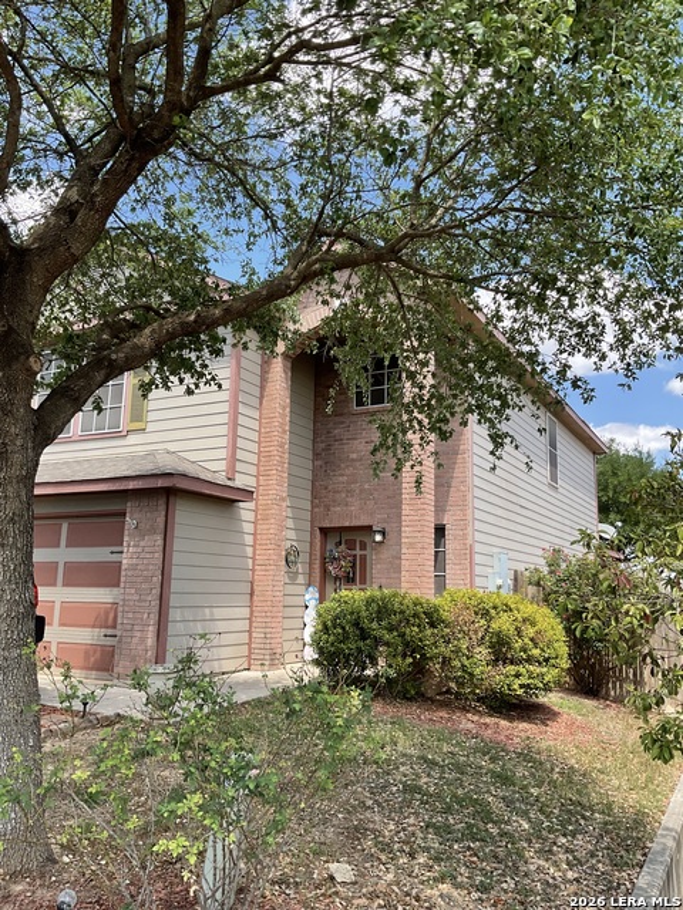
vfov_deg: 61.7
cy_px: 455
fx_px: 763
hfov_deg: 48.2
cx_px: 342
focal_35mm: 29
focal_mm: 3
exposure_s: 1/482
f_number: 1.8
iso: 16
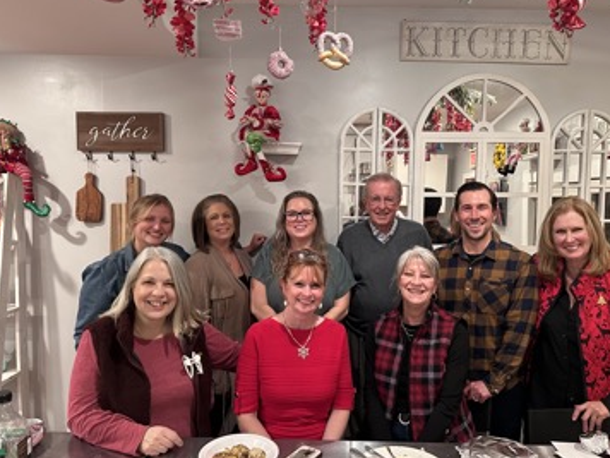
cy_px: 233
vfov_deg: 51.4
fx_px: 476
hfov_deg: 65.2
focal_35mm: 27
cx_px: 334
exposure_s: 1/60
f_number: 1.78
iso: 500
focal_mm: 6.86
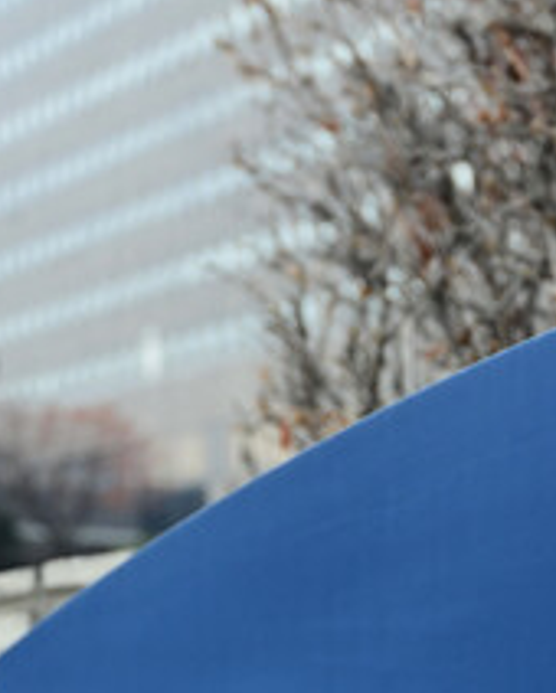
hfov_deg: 16.1
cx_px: 595
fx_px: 1910
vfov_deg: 20.1
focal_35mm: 93
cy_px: 641
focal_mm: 35
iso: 800
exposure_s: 1/500
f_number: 6.3
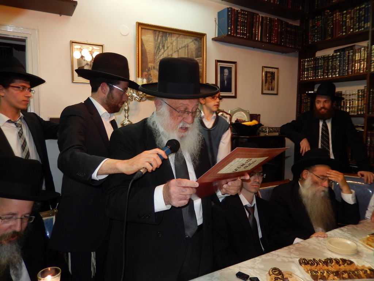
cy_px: 140
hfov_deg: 69.4
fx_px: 270
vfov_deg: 54.9
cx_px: 187
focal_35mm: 25
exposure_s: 1/30
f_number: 3.4
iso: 200
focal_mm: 4.5
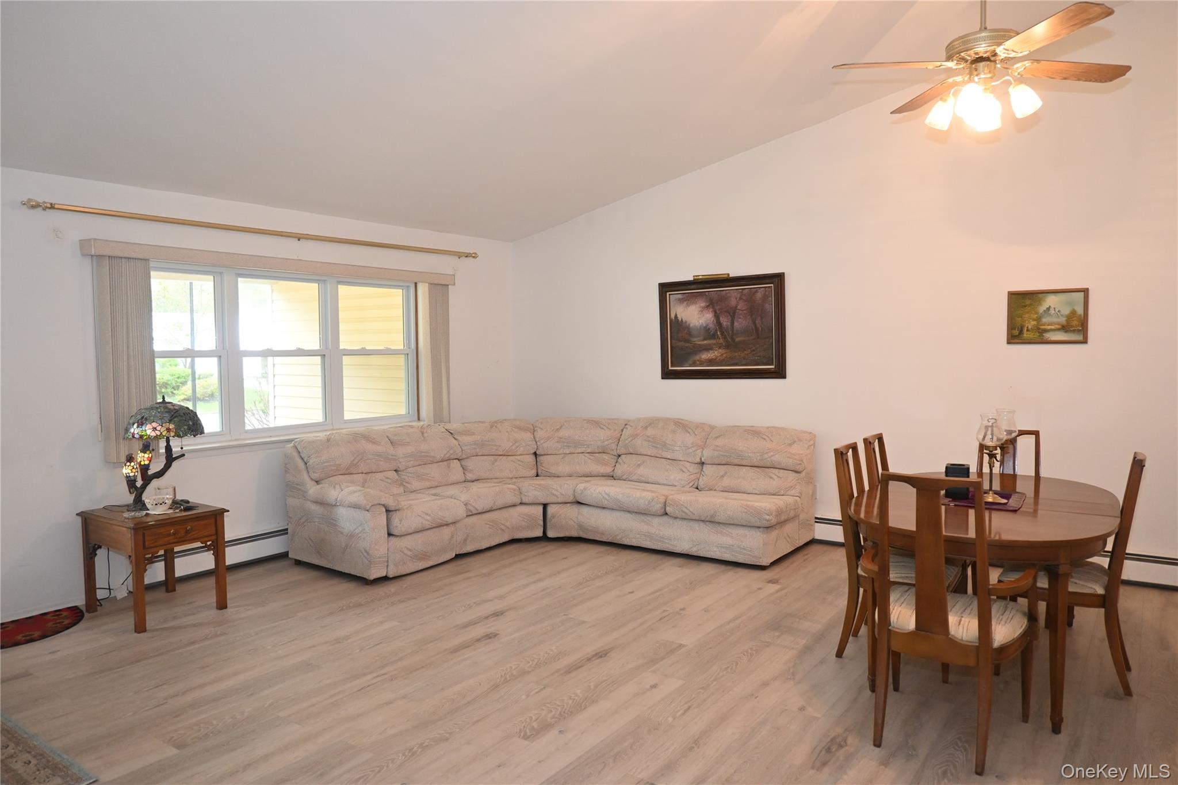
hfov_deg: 73.7
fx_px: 785
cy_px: 392
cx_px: 589
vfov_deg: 53.1
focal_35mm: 24
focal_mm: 16
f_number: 4
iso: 800
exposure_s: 1/60
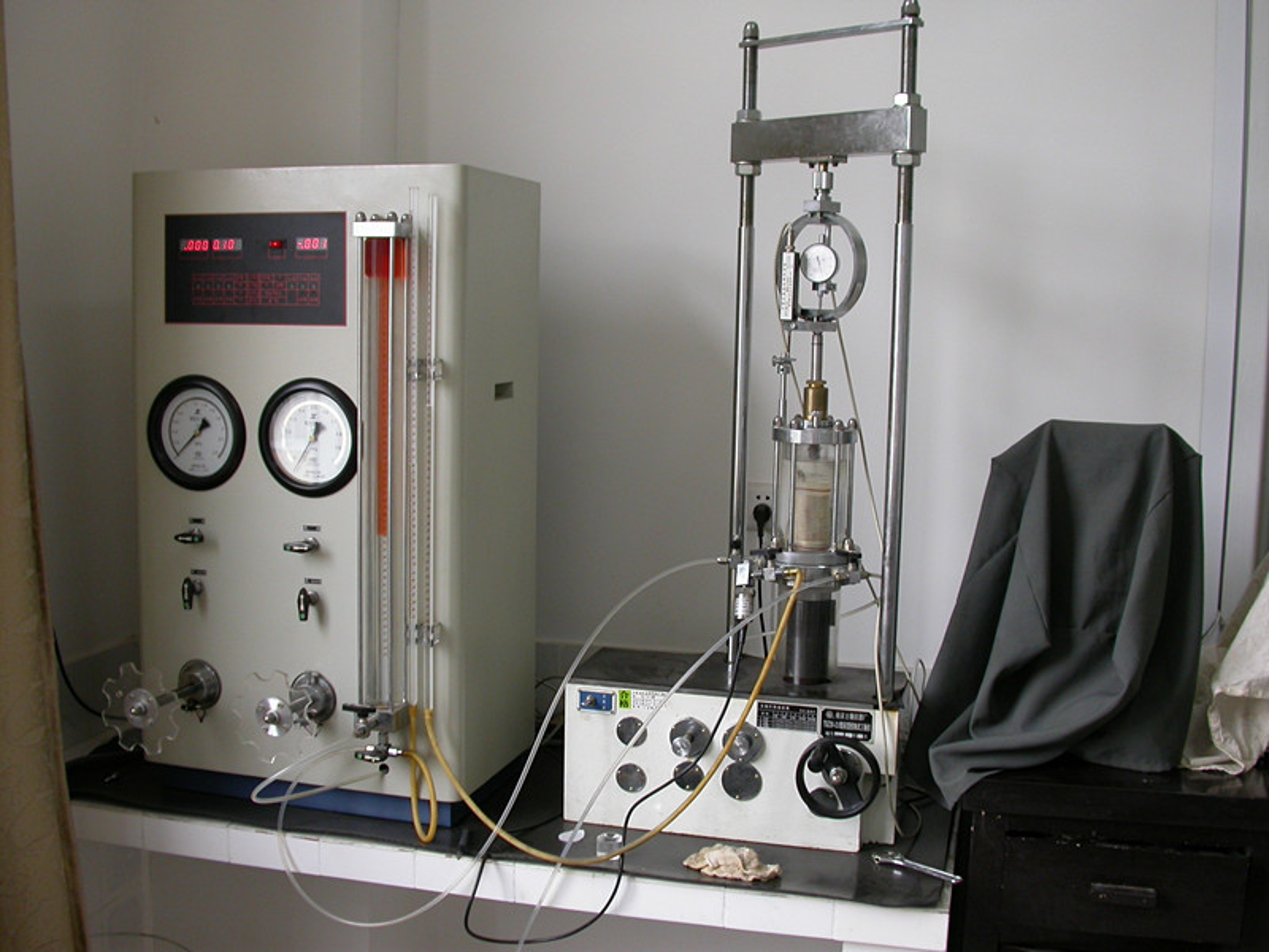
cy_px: 476
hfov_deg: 49.0
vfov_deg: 37.7
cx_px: 634
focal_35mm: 38
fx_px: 1393
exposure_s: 1/52.4
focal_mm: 8
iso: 100
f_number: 3
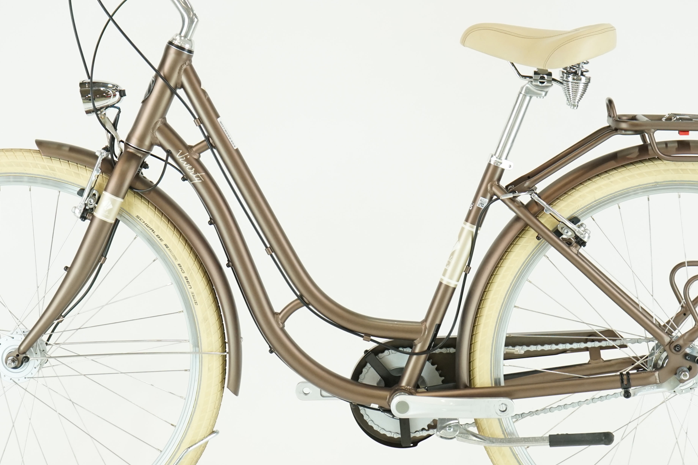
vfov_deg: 14.7
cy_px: 228
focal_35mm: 93
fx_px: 1803
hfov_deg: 21.9
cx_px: 353
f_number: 5.6
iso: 1600
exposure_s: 1/200
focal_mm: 58
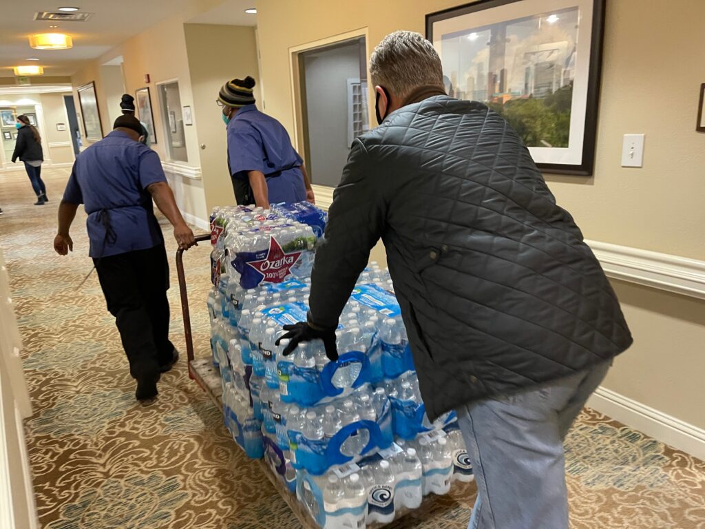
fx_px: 530
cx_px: 352
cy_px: 264
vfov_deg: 53.1
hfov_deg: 67.3
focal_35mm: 26
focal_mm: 5.1
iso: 500
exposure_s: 1/60
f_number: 1.6
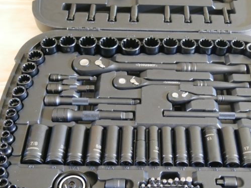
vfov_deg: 27.4
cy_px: 118
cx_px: 143
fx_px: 384
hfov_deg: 36.1
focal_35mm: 53
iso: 3200
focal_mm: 19
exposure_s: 1/8
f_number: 3.8
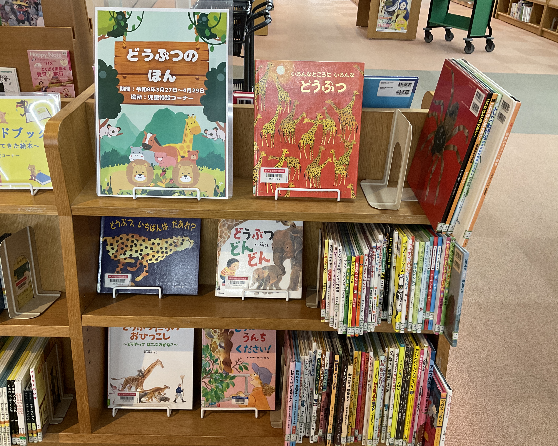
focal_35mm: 31
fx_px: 512
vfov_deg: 47.1
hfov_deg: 57.2
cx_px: 282
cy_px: 219
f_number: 1.8
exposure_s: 1/60
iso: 125
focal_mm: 3
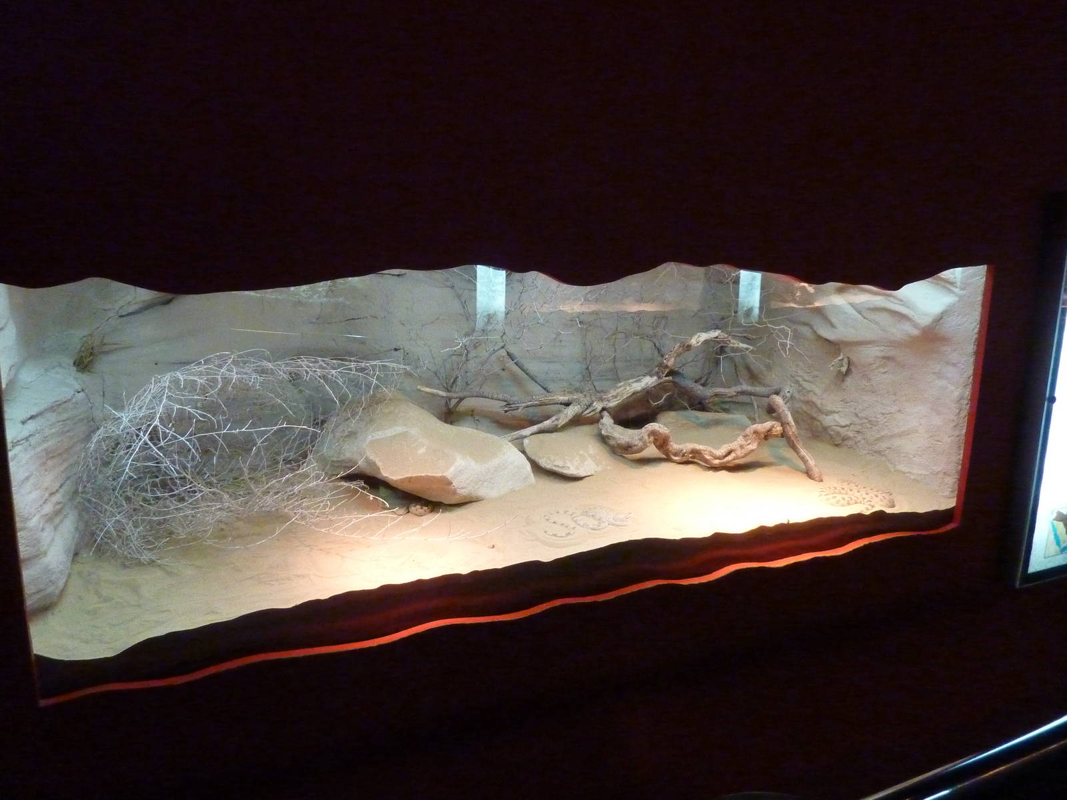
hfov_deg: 69.4
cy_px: 400
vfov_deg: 54.9
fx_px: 771
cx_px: 534
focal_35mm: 25
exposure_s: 1/30
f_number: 3.3
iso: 800
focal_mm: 4.1
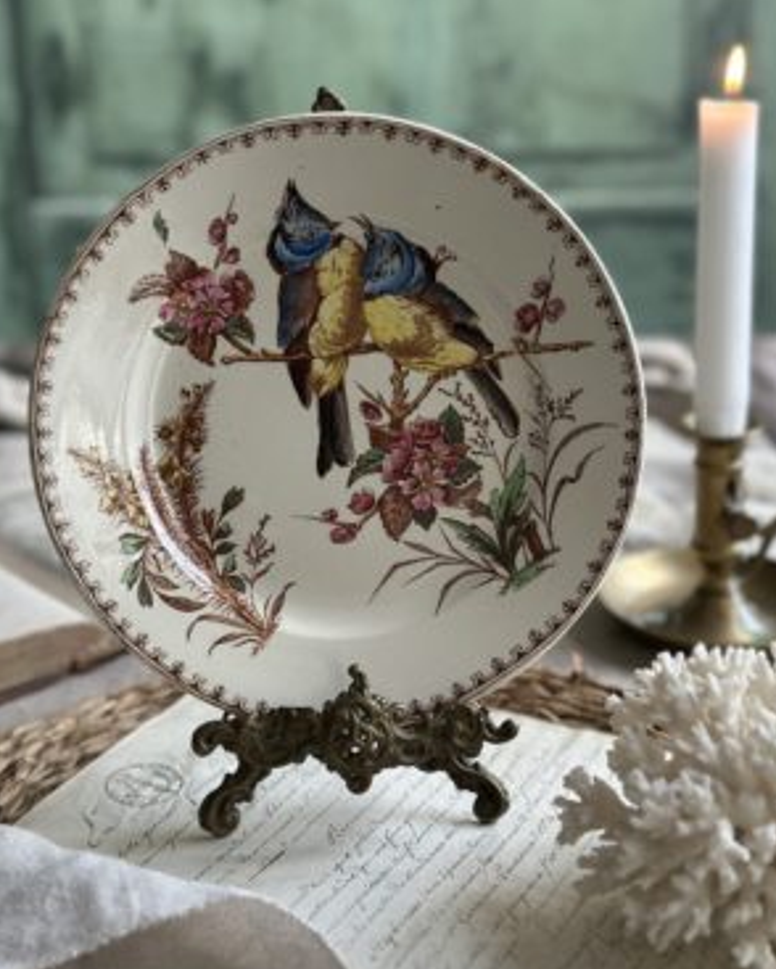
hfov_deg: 29.7
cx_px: 388
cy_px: 507
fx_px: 1463
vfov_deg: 36.6
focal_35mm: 51
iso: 125
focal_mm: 6.86
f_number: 1.78
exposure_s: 1/82
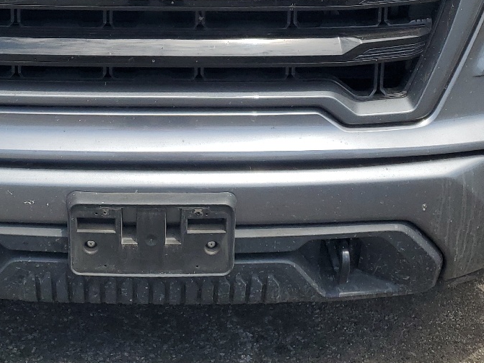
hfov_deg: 31.0
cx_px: 161
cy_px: -60
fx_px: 867
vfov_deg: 22.0
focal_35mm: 62
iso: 50
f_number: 1.5
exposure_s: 1/2500
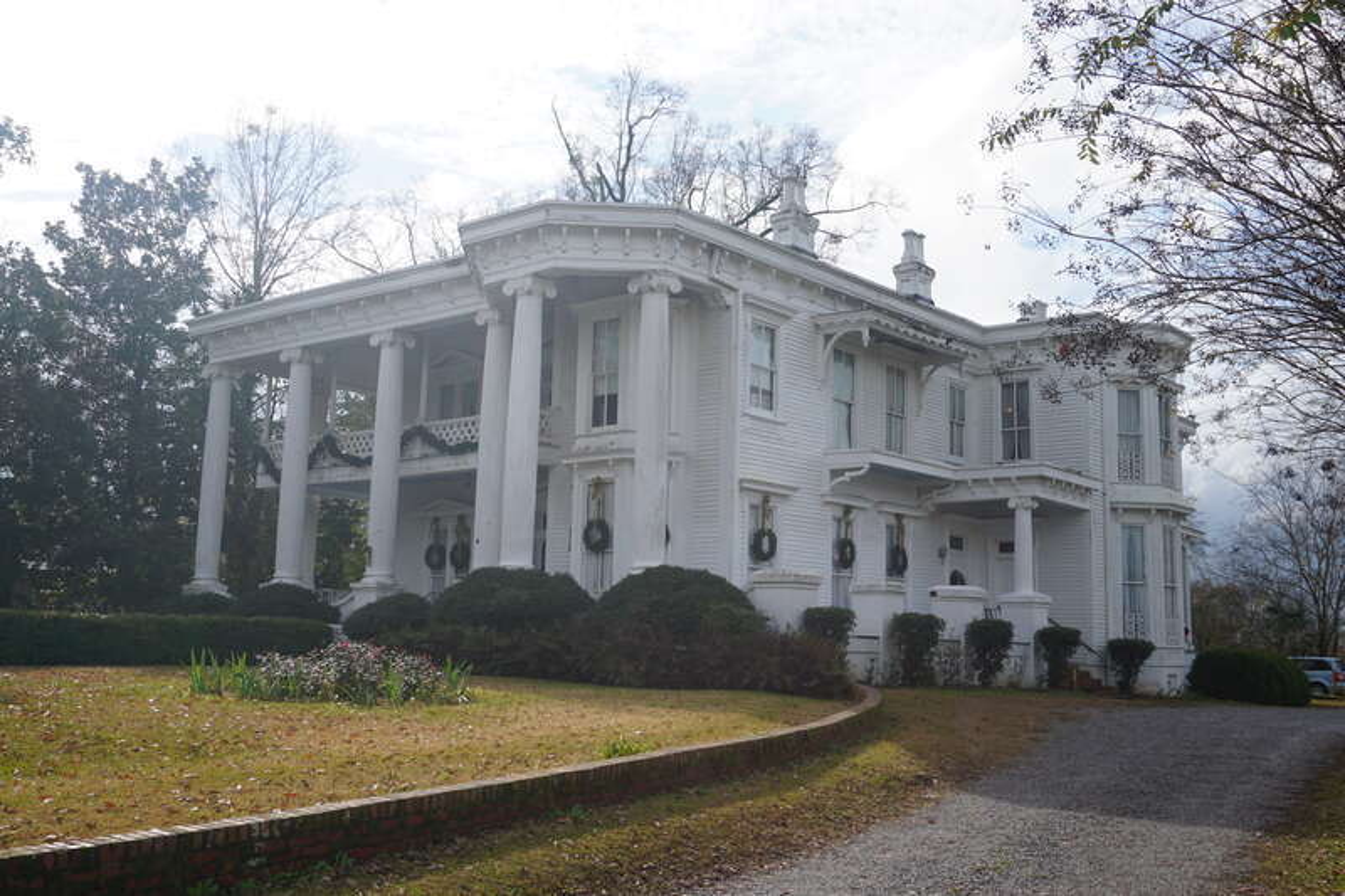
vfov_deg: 36.9
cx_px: 672
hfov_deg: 53.1
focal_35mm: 36
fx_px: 1345
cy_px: 448
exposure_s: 1/125
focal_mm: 24
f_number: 11
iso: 100
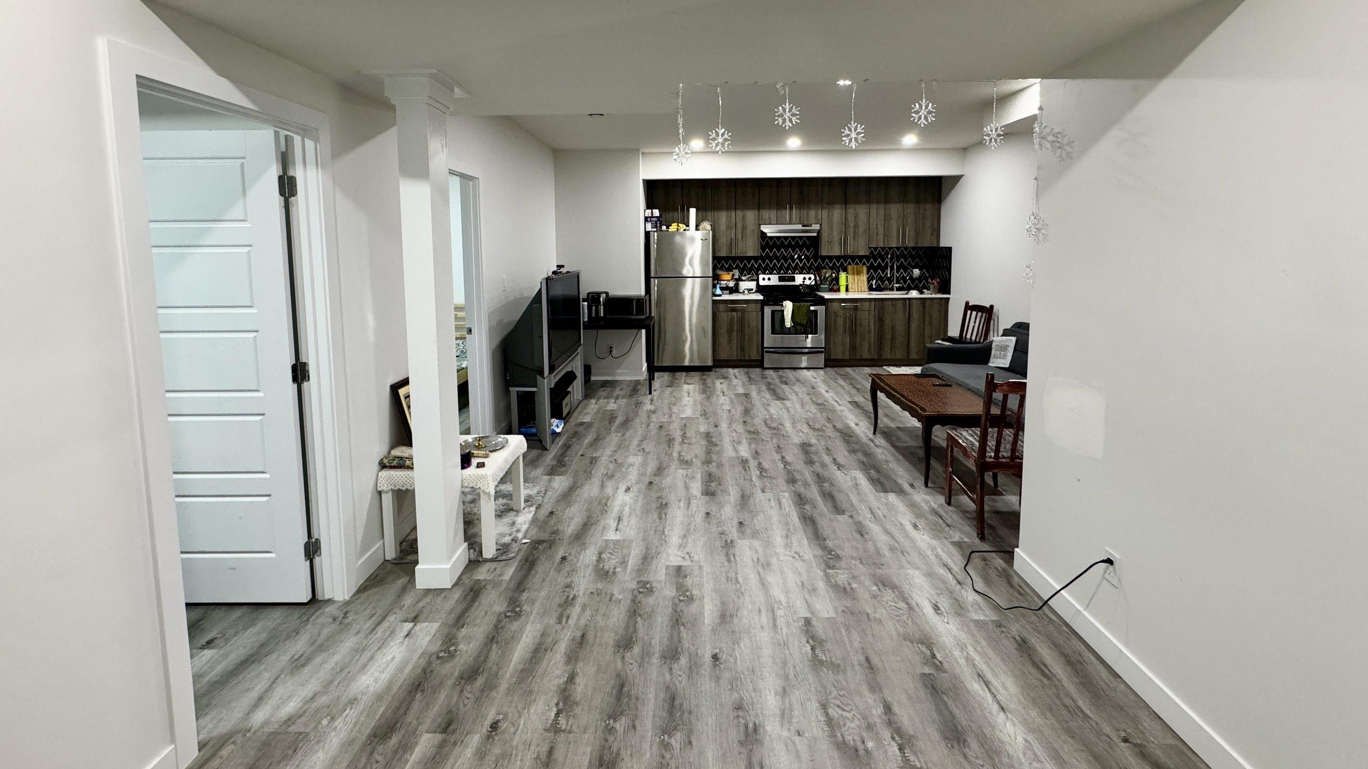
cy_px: 295
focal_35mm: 16
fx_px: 580
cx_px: 678
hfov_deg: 99.4
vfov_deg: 66.2
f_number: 2.2
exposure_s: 1/60
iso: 320
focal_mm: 2.22
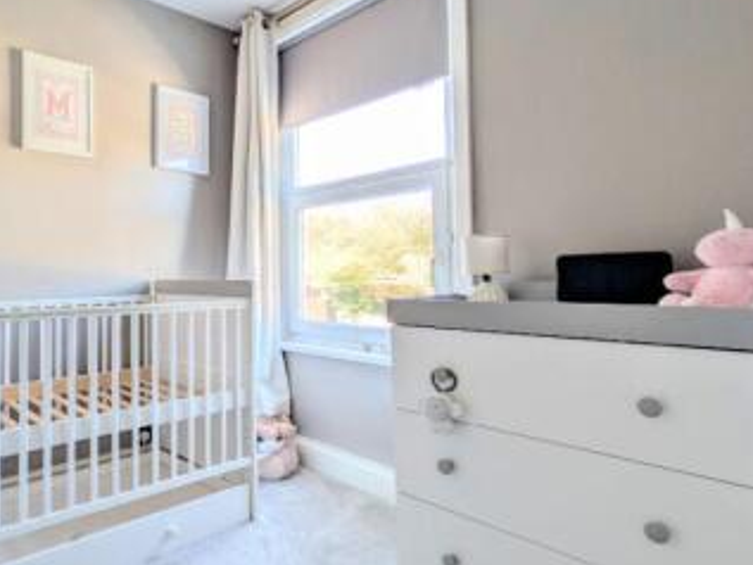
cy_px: 253
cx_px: 211
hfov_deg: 72.4
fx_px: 479
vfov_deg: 61.0
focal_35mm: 22
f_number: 1.7
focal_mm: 2.02
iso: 65
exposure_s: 1/136
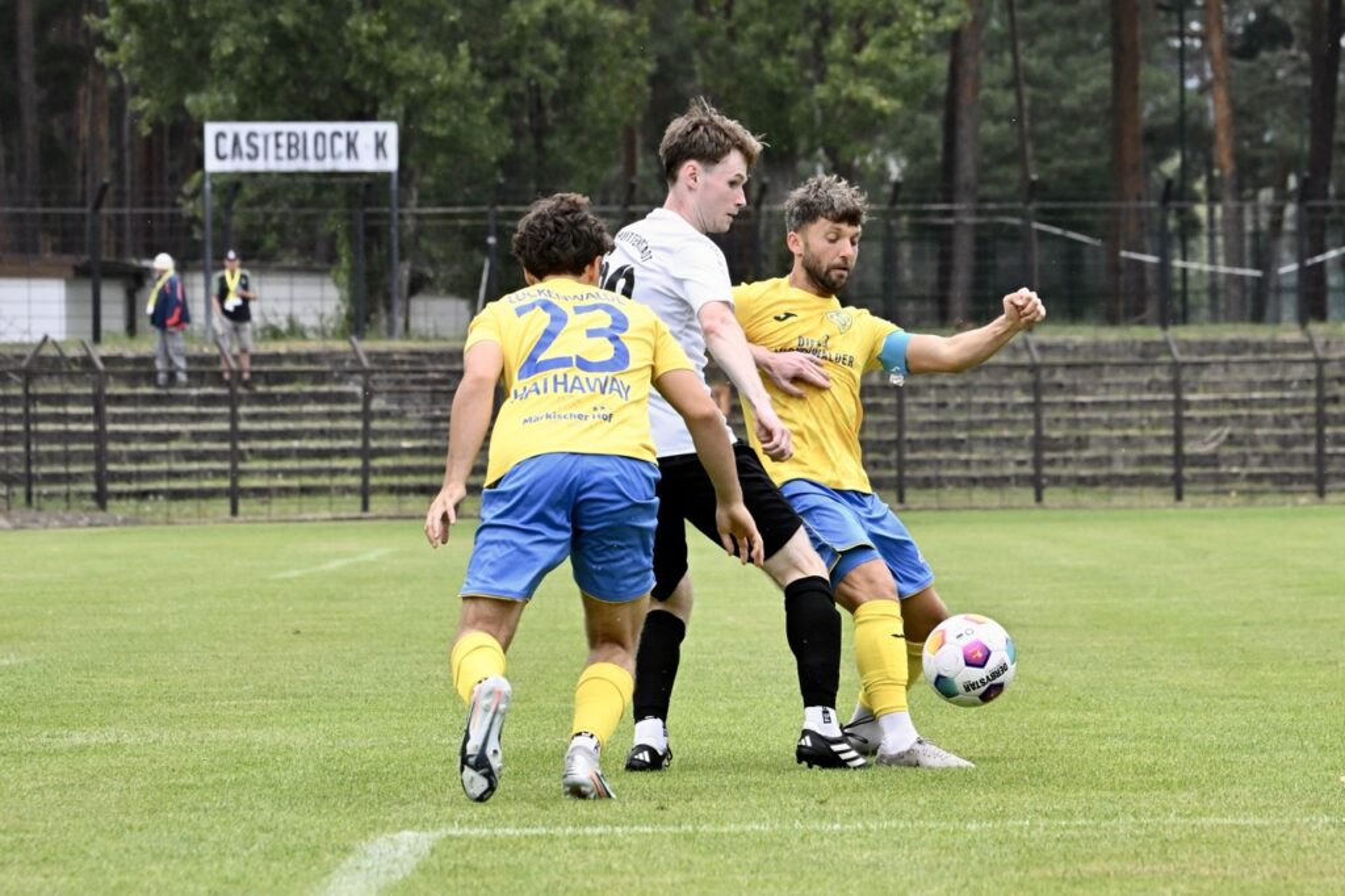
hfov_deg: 10.3
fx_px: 7469
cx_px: 672
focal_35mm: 200
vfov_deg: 6.9
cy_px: 448
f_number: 9
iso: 3600
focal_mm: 200
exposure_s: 1/1600
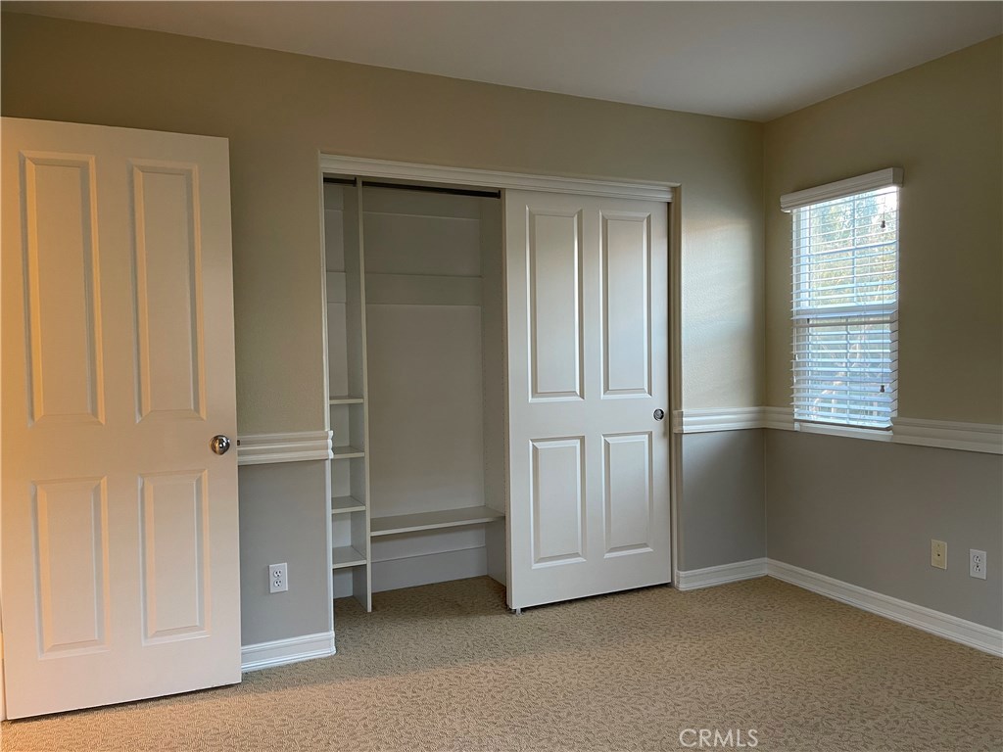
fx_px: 753
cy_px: 376
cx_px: 502
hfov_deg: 67.3
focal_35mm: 26
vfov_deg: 53.1
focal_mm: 5.1
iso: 200
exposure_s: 1/60
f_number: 1.6
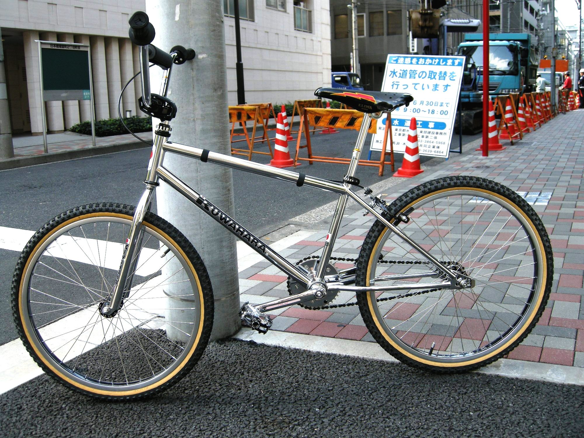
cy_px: 219
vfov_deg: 40.7
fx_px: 590
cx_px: 292
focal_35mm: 35
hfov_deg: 52.6
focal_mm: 7.5
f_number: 3.4
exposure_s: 1/73
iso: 64
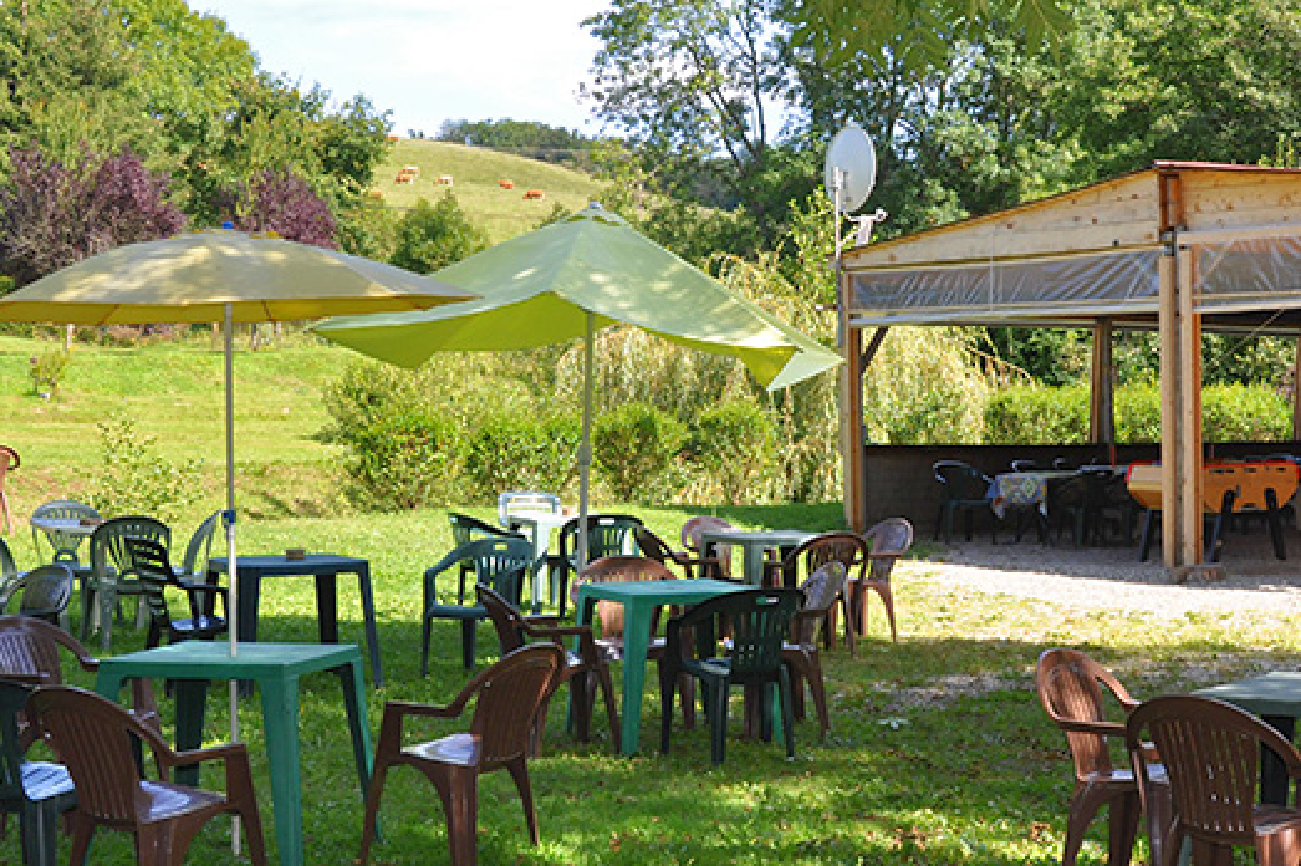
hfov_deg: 32.2
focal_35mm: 62
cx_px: 836
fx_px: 2239
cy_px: 465
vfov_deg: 21.9
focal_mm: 24
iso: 200
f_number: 8
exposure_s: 1/200
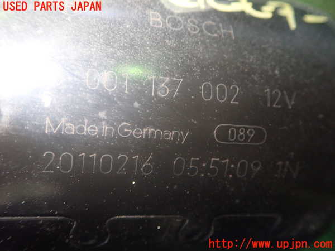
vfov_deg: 46.8
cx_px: 168
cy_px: 126
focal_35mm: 30
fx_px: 290
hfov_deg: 60.0
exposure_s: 1/50
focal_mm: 5.5
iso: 800
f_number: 2.3
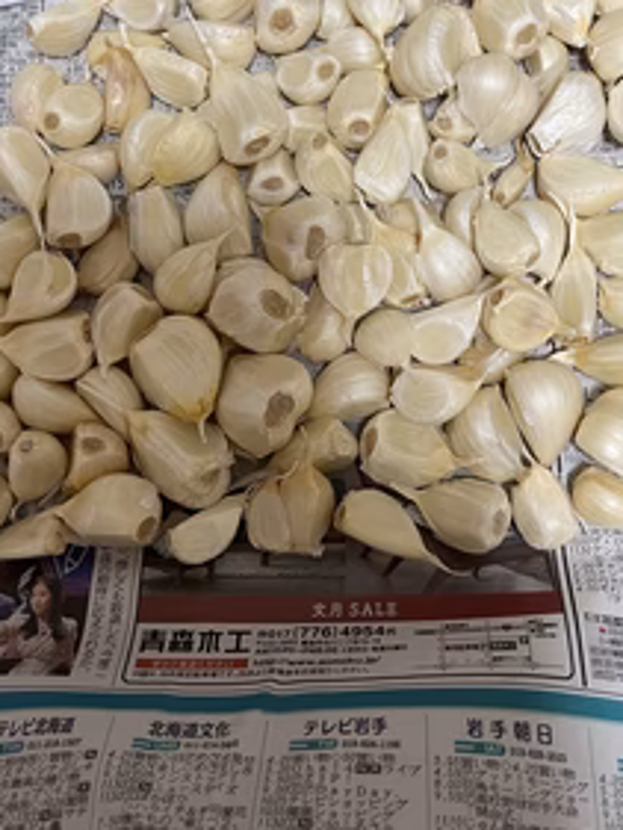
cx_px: 322
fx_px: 887
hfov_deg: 38.7
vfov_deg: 50.0
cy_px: 354
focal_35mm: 37
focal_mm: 5.1
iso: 100
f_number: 1.6
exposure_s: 1/60
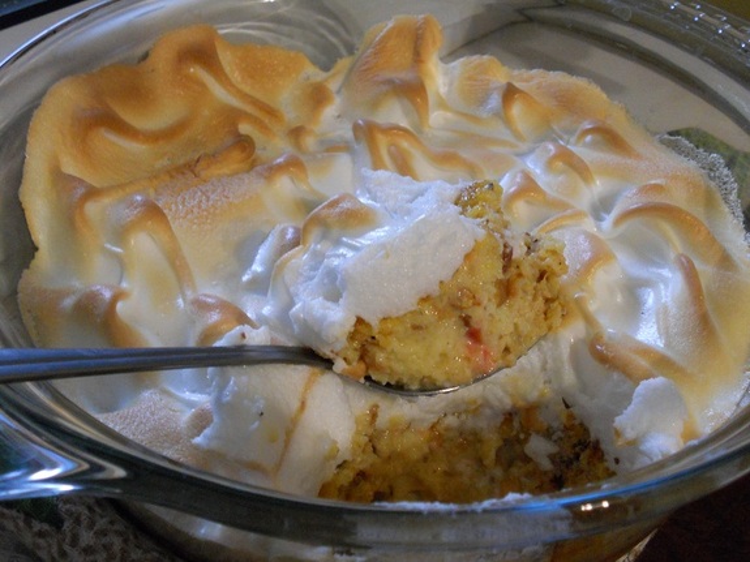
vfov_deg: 37.7
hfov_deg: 49.0
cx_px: 375
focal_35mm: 38
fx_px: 823
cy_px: 281
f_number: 3.9
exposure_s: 1/13
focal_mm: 6.9
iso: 400
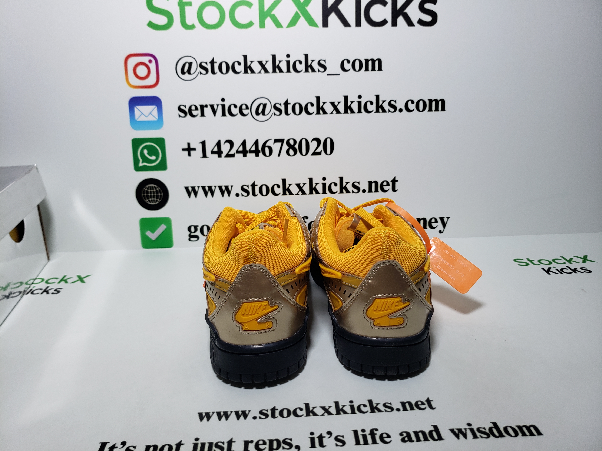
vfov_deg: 53.1
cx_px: 301
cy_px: 226
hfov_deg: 67.3
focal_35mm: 26
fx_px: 452
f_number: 1.5
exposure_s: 1/463
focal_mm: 4.3
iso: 50
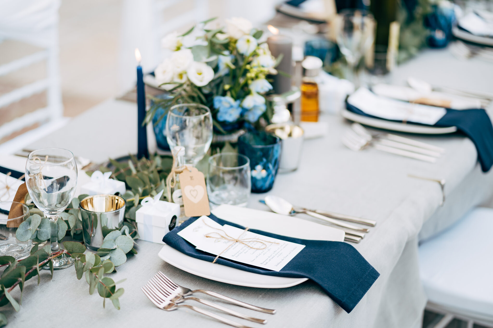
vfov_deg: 16.1
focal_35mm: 85
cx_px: 246
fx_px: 1164
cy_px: 164
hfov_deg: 23.9
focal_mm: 85
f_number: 1.8
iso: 100
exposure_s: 1/500
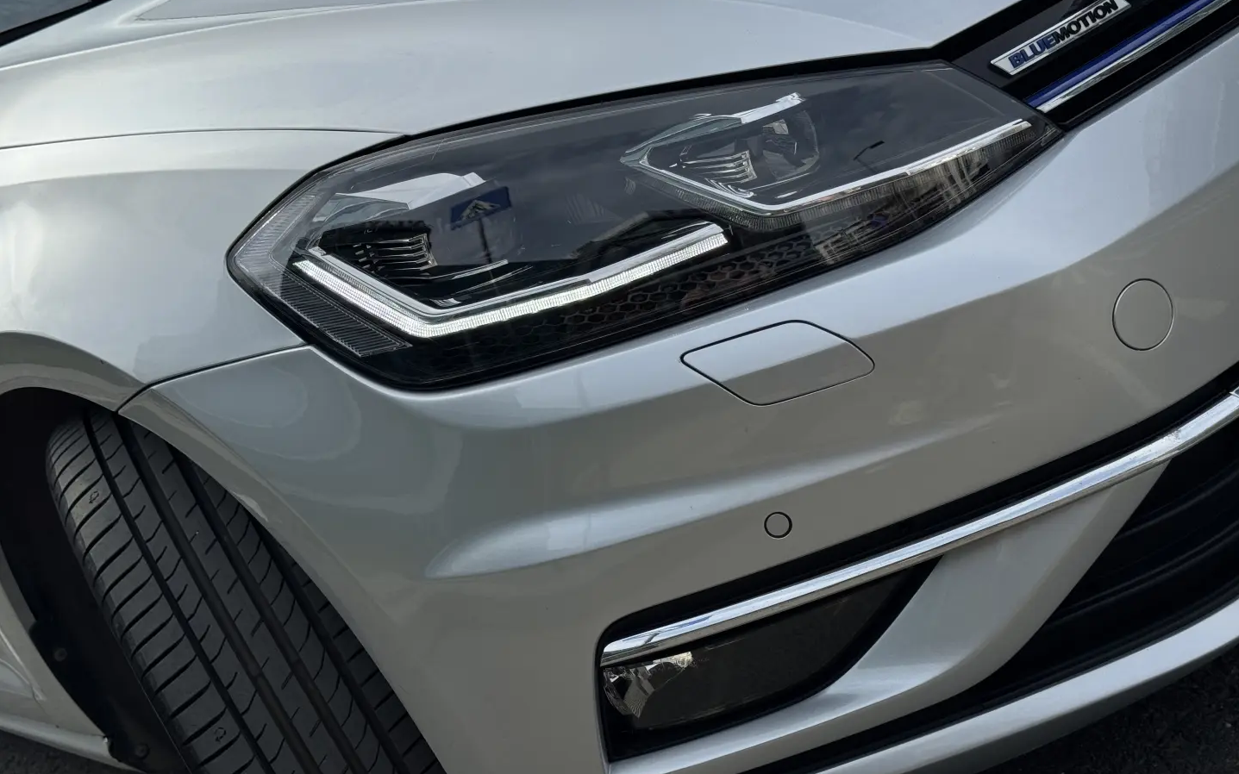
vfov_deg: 25.3
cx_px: 620
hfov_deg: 39.6
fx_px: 1722
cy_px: 389
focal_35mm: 51
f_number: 1.78
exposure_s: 1/4310
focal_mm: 6.76
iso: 64
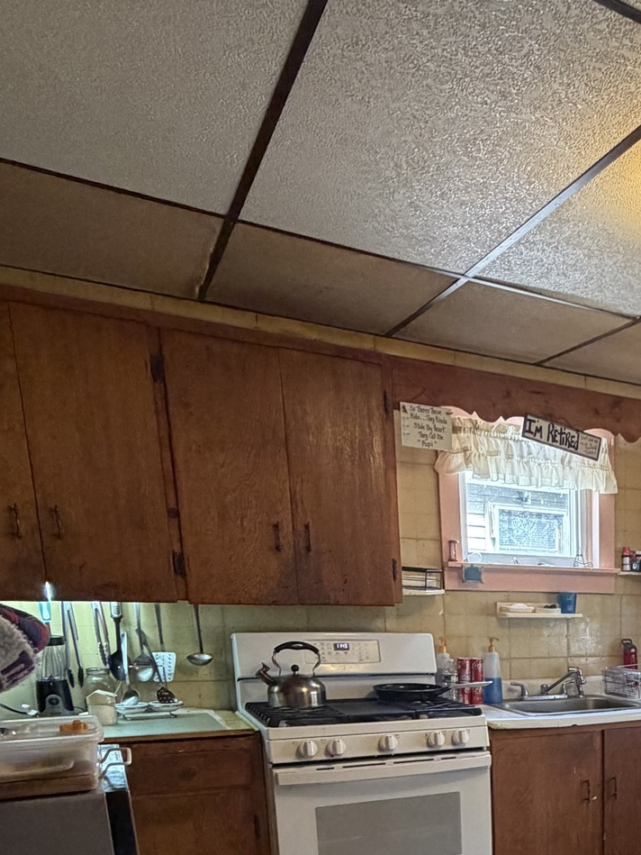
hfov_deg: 36.6
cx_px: 673
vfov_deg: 47.6
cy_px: 794
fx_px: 839
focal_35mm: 34
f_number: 2.2
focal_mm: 2.22
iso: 250
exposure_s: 1/60
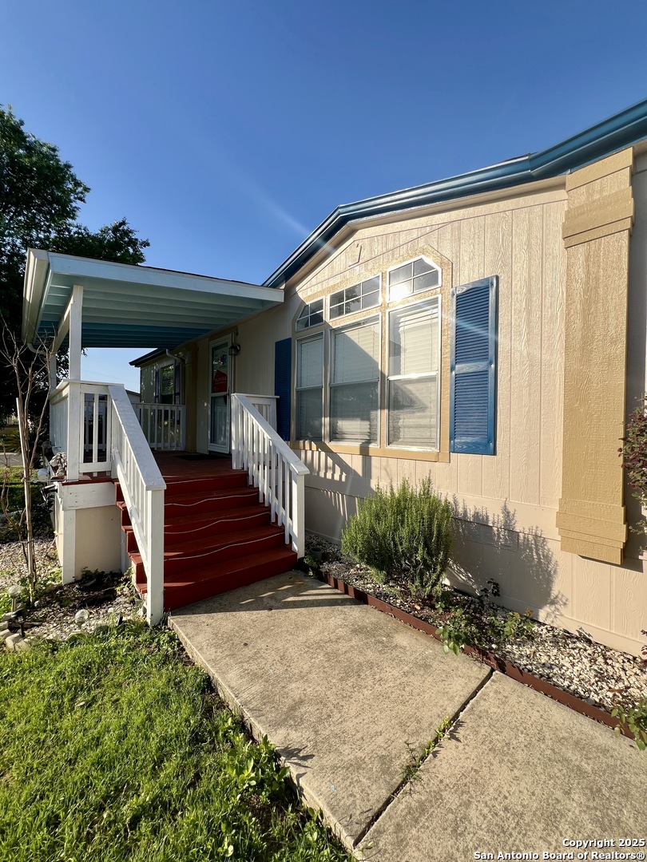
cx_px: 324
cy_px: 431
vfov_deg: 106.2
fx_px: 324
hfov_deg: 89.9
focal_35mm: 13
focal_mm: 1.57
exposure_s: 1/694
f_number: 1.8
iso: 32
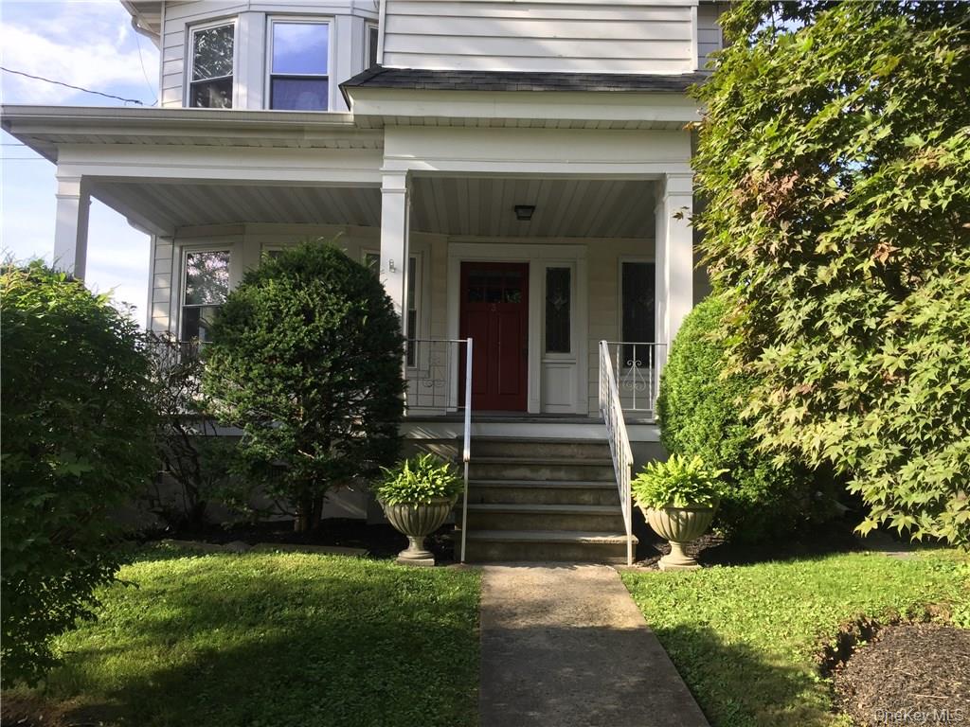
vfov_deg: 48.2
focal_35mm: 29
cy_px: 364
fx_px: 813
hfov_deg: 61.7
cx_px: 485
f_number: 2.2
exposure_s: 1/421
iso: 32
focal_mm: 4.15
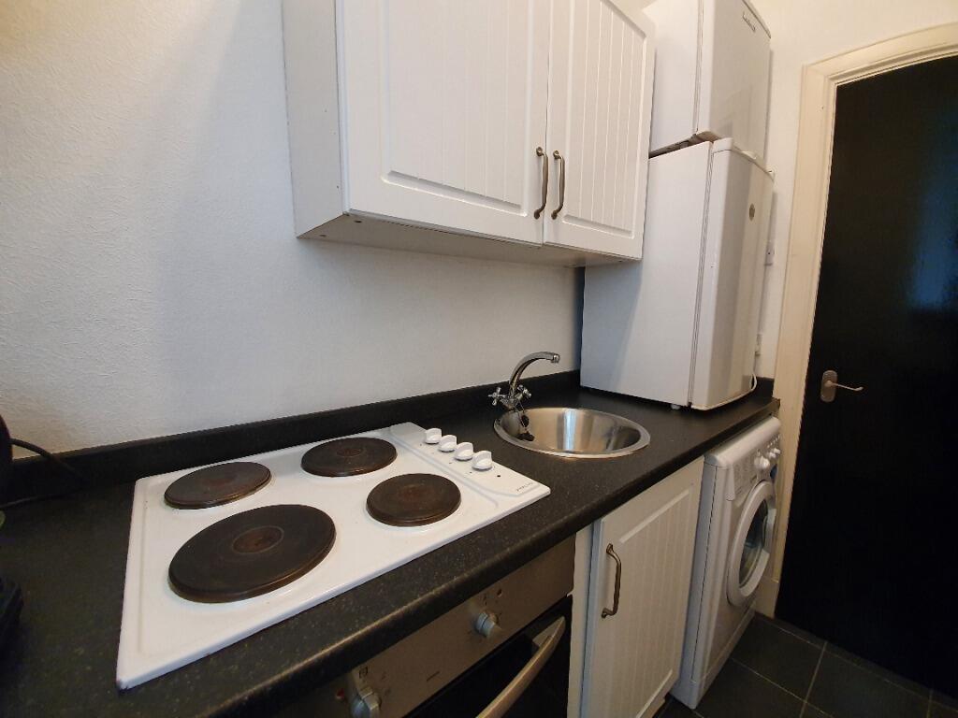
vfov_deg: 89.9
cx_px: 479
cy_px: 359
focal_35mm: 13
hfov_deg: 106.2
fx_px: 360
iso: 400
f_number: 2.2
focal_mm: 1.8
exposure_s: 1/33
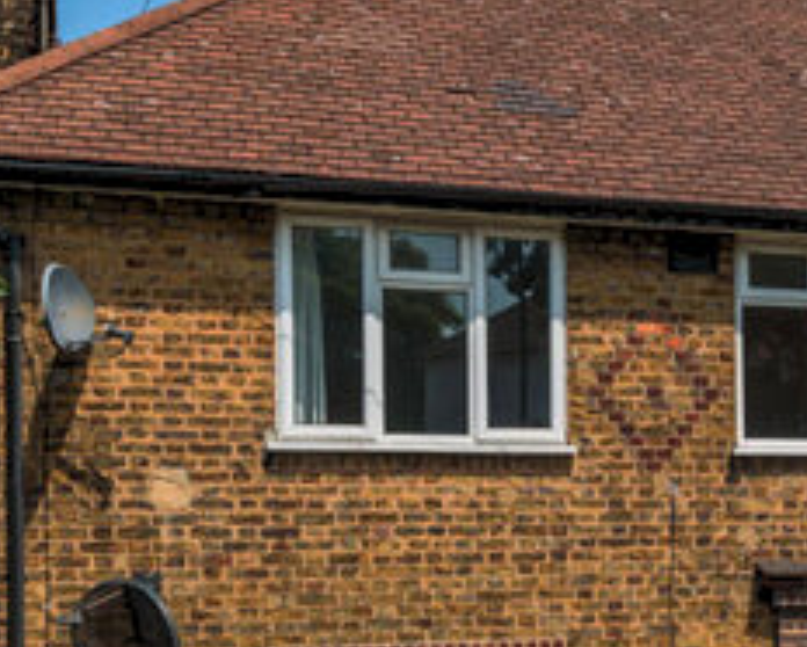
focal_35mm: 68
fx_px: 1625
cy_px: 449
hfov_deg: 25.5
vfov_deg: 22.4
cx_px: 922
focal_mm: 24
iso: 100
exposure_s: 1/320
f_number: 8
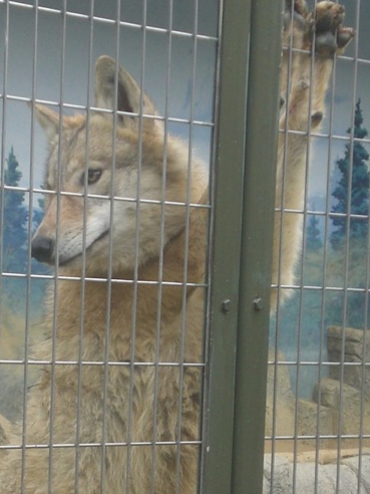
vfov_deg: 15.2
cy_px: 456
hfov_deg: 11.6
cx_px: 163
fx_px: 1824
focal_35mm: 128
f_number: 4
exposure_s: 1/125
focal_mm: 10.4
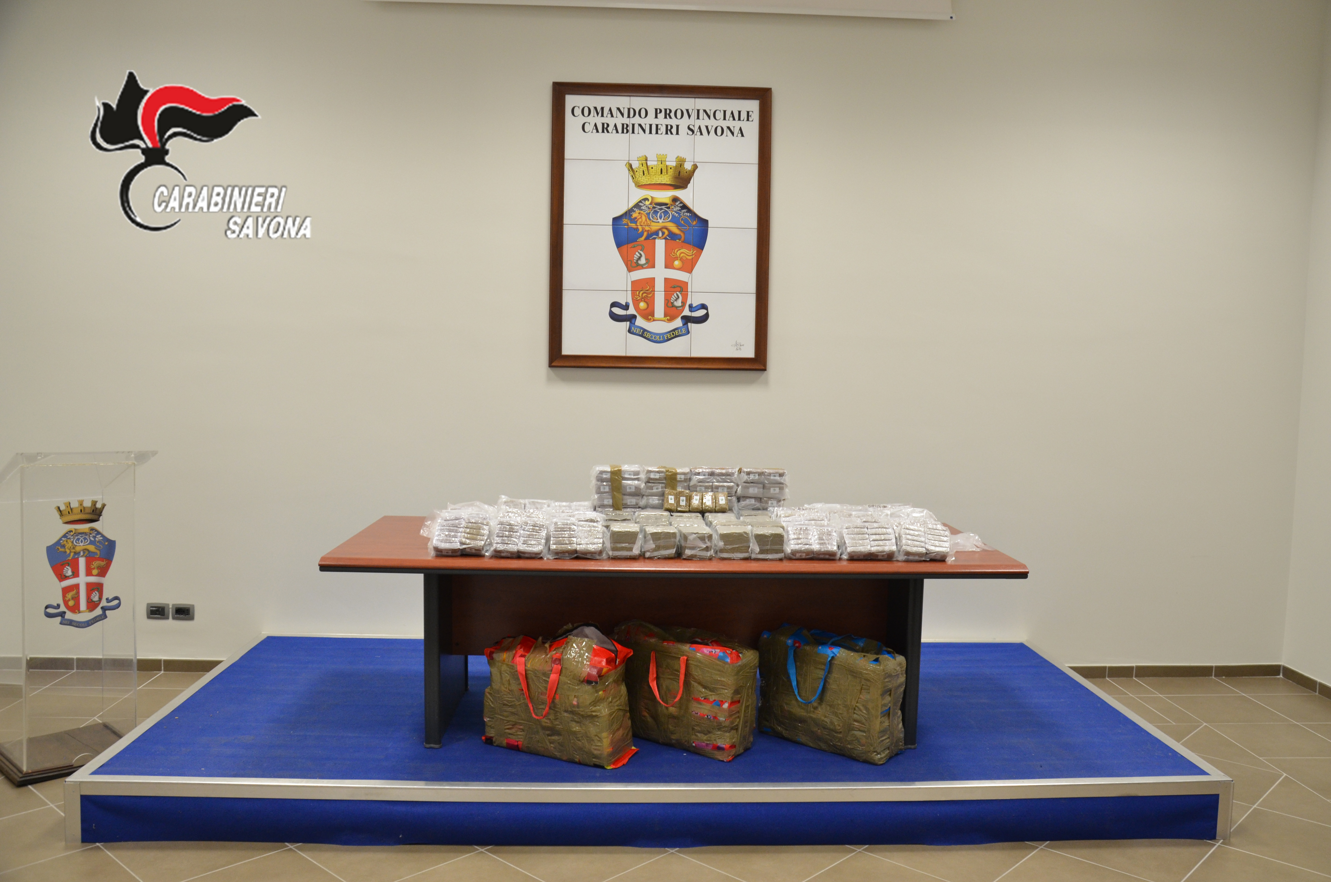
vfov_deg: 47.7
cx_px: 666
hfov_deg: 67.5
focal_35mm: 27
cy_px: 441
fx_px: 996
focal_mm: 18
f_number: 4
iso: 560
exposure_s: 1/60
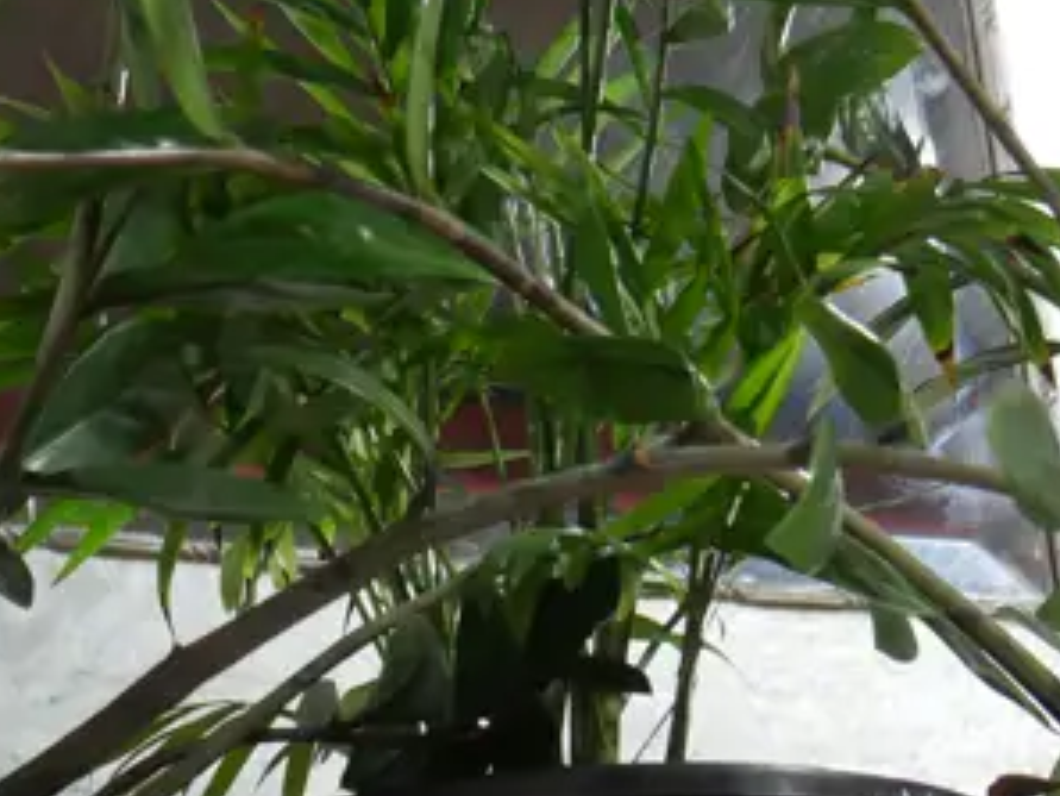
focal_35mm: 131
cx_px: 178
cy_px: 437
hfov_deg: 14.9
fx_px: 4013
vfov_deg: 11.3
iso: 1250
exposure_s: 1/60
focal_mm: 19
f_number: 4.1
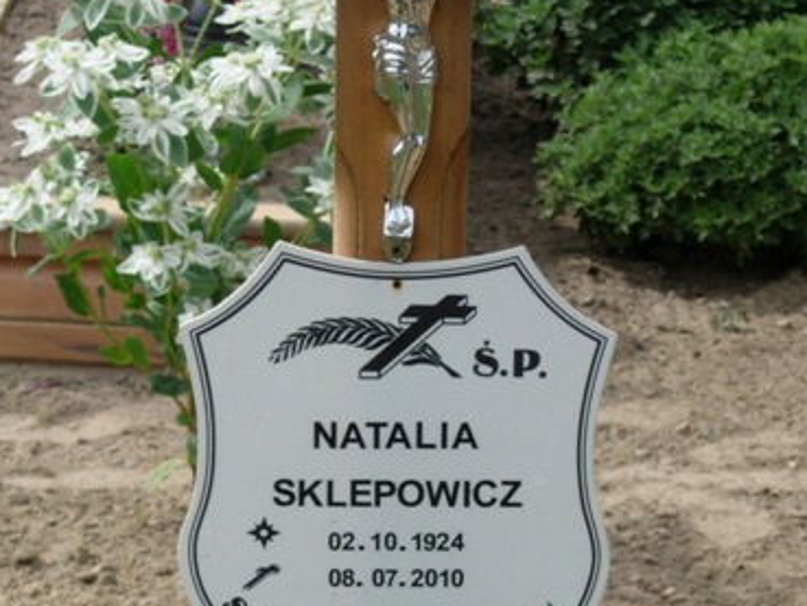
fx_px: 5714
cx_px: 273
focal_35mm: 245
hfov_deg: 8.1
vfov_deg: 6.1
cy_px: 578
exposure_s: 1/645
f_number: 4.9
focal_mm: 23.4
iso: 64
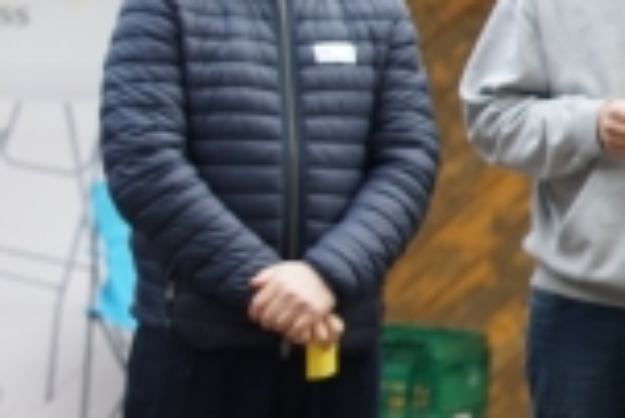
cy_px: 137
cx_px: -621
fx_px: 5630
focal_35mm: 324
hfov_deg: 6.2
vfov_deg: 4.3
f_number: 4
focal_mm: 70
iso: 400
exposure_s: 1/200
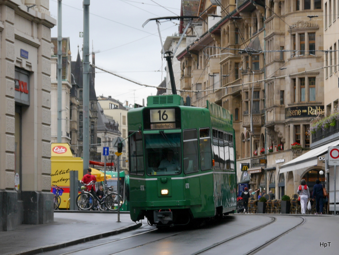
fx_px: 823
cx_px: 170
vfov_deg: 17.6
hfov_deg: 23.3
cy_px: 128
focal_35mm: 84
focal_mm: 42
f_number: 5.6
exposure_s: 1/100
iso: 160
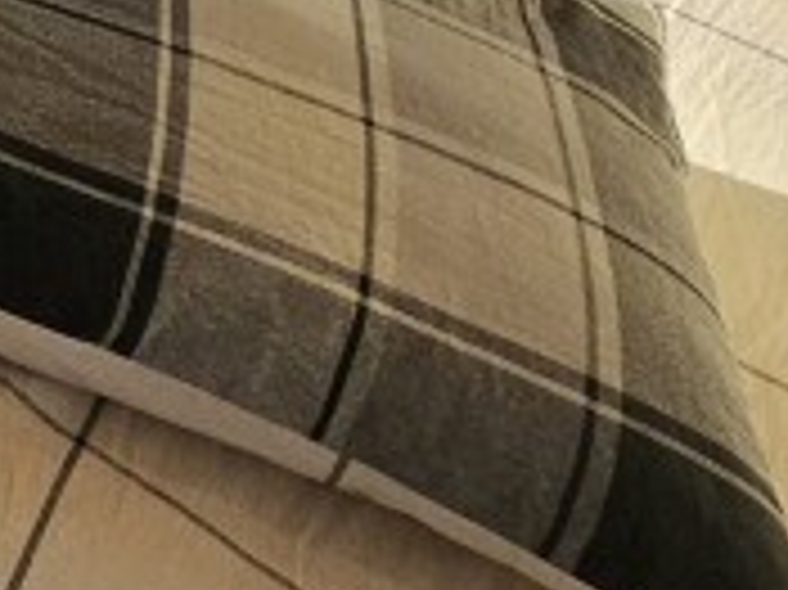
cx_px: -1225
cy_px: -752
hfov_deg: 14.0
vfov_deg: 14.3
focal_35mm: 76
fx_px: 1729
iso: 50
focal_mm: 2.2
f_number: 2.2
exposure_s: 1/274
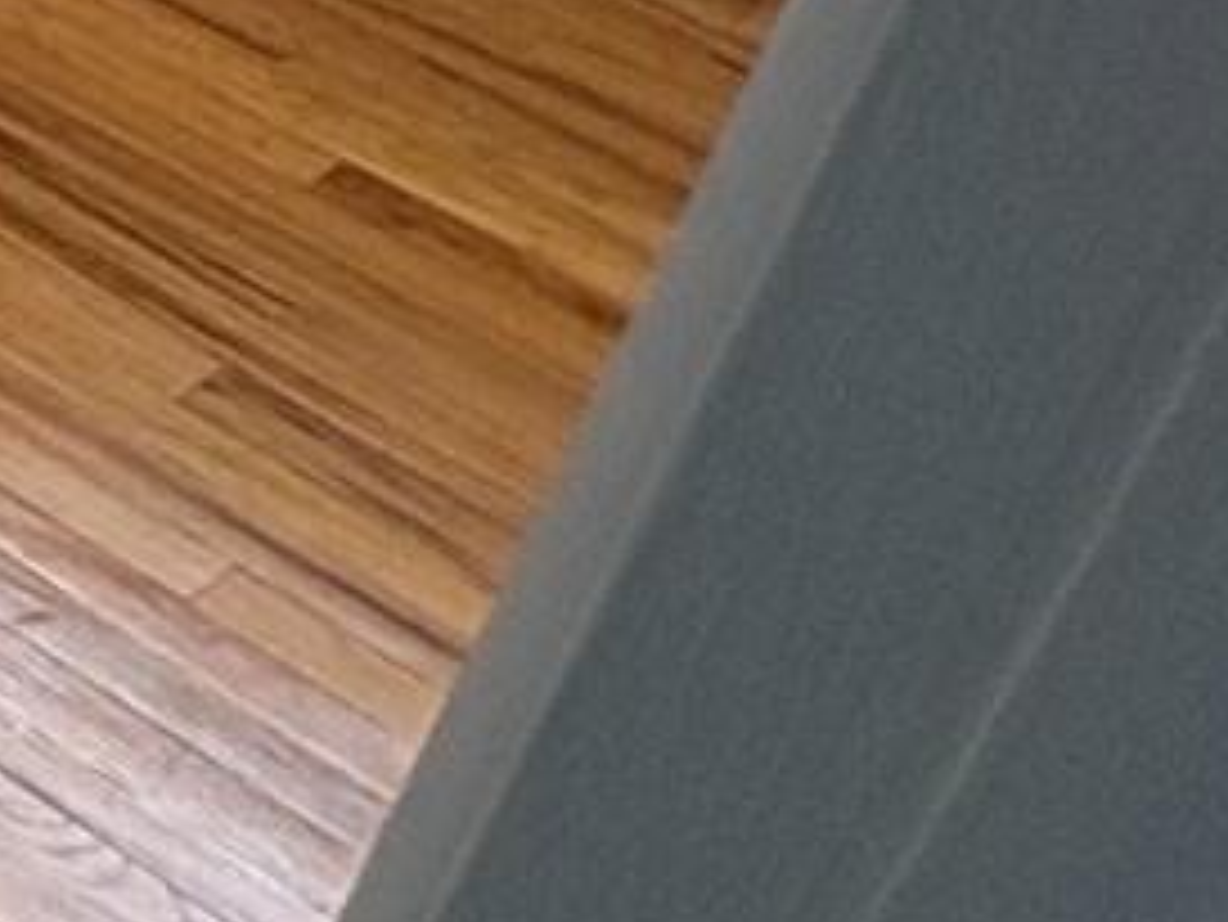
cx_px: -2676
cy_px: -994
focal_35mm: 105
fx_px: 3727
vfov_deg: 12.3
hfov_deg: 10.6
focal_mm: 2.22
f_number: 2.2
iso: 100
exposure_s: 1/135
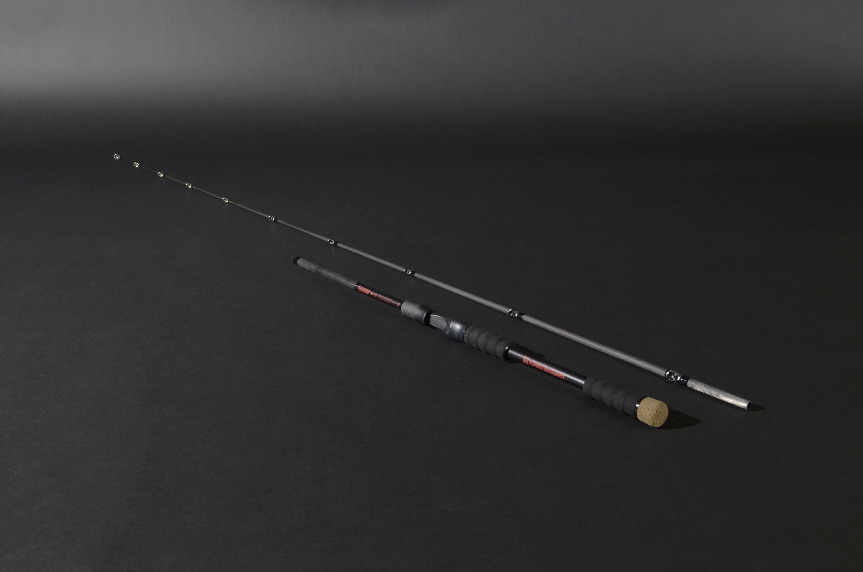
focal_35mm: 48
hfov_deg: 41.2
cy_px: 286
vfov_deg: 28.0
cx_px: 432
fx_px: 1148
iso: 100
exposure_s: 1.6
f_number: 8
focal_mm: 32
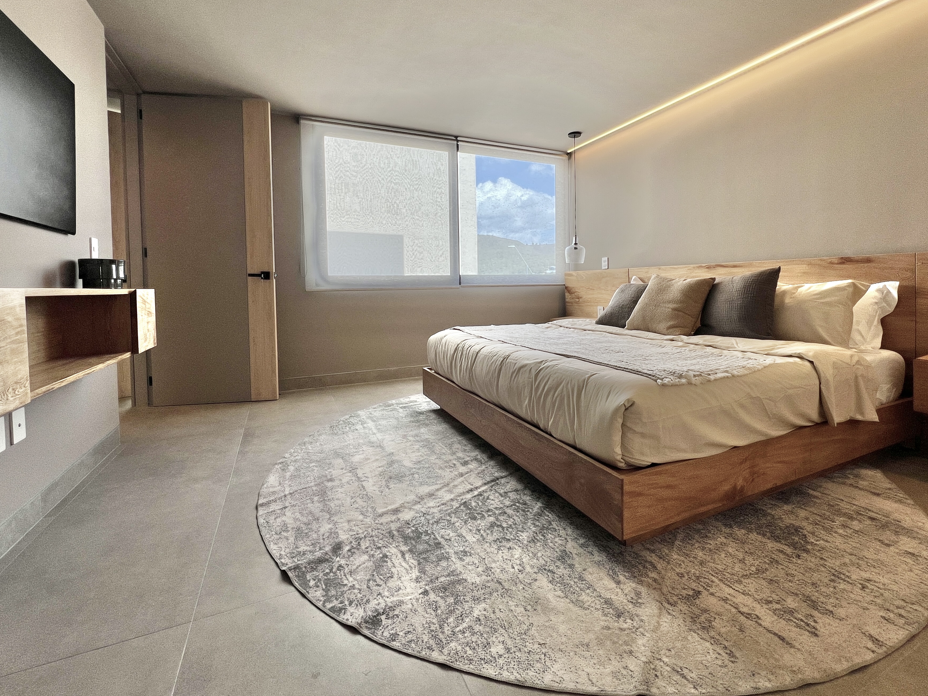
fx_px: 402
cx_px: 487
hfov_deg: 98.1
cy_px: 305
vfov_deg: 81.4
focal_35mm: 15
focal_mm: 1.57
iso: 32
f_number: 1.8
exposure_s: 1/159
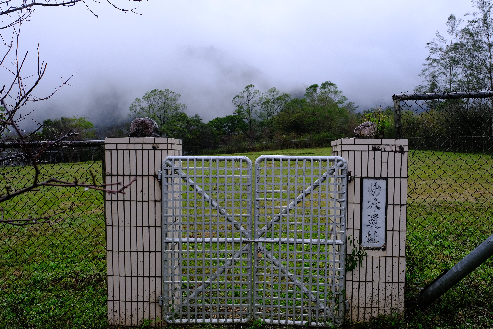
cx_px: 246
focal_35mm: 27
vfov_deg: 47.9
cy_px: 164
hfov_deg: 67.4
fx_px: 370
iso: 800
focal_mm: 18.2
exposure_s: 1/210
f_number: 5
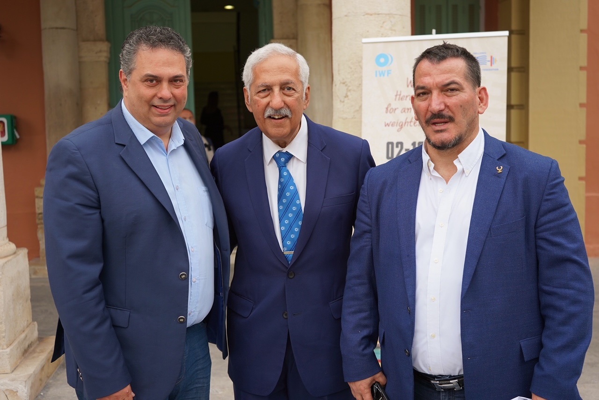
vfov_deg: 31.3
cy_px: 200
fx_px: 716
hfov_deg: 45.4
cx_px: 300
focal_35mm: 43
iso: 100
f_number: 4.5
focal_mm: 43
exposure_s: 1/160
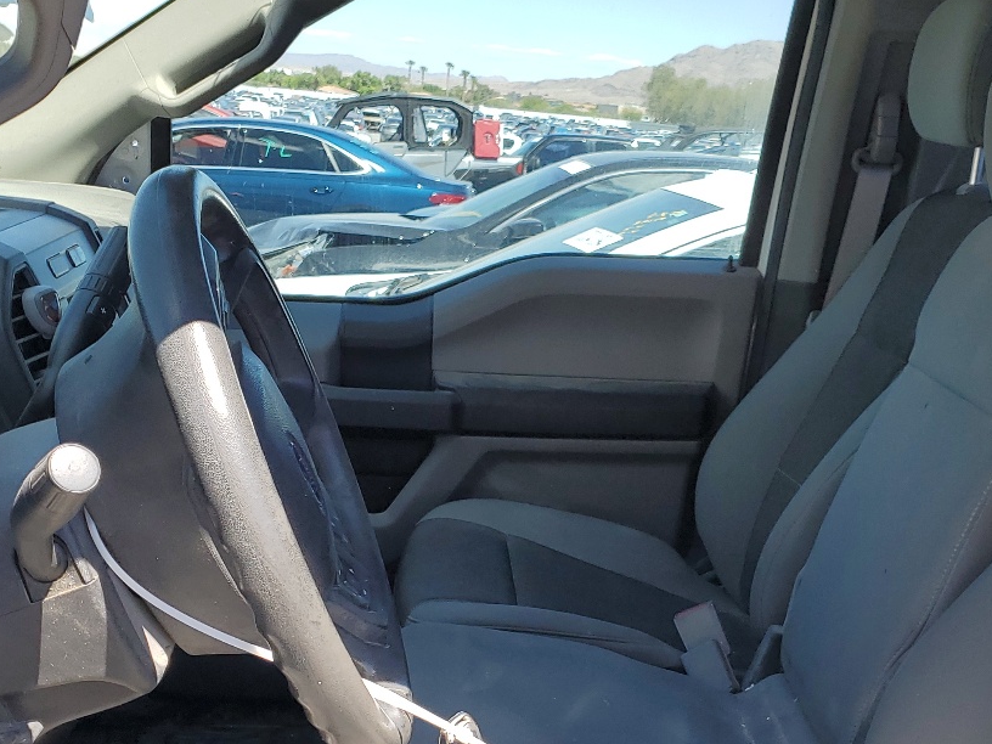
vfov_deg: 28.0
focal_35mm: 51
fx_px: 1462
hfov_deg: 37.4
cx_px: 551
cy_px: 598
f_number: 1.5
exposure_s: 1/769
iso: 50
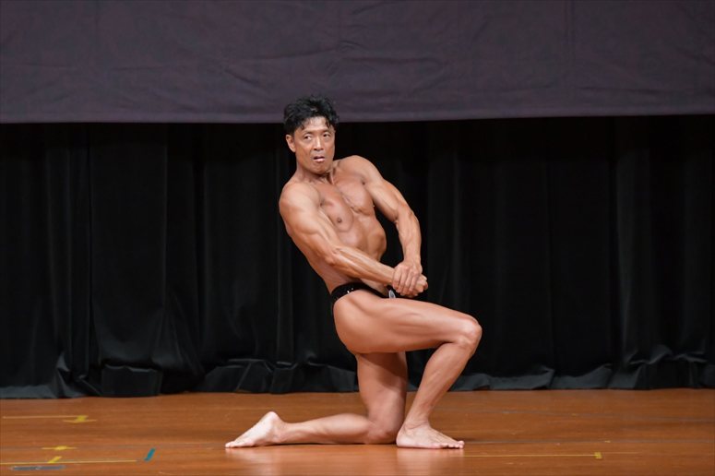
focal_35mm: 345
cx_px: 358
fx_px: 6849
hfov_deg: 6.0
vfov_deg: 4.0
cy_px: 238
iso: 5000
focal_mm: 230
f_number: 5.6
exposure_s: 1/400
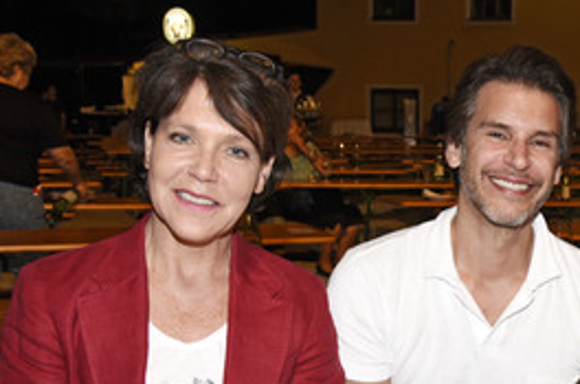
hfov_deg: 36.5
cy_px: 285
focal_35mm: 53
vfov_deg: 25.1
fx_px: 852
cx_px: 451
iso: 1600
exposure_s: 1/60
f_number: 6.3
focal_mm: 31
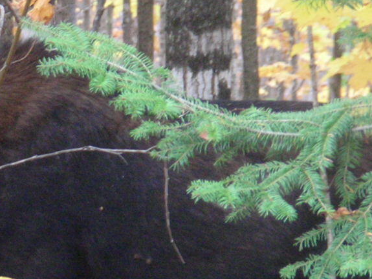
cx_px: -15
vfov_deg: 2.3
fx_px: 7027
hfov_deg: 3.0
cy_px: 206
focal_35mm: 654
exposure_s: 1/44
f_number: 4.1
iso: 200
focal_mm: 38.8
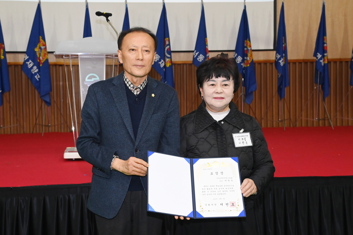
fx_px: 431
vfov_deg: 30.5
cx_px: 176
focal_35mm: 44
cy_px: 118
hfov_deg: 44.5
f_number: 6.3
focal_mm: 44
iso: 5000
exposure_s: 1/250
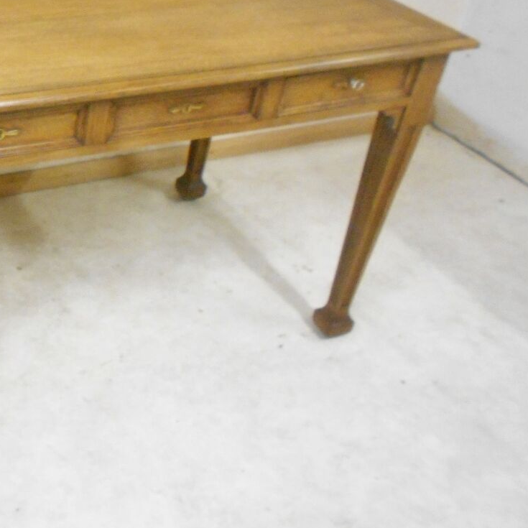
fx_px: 863
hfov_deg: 30.7
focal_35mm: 50
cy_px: 142
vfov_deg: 33.4
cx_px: -39
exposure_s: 1/20
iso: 400
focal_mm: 4.6
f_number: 3.2
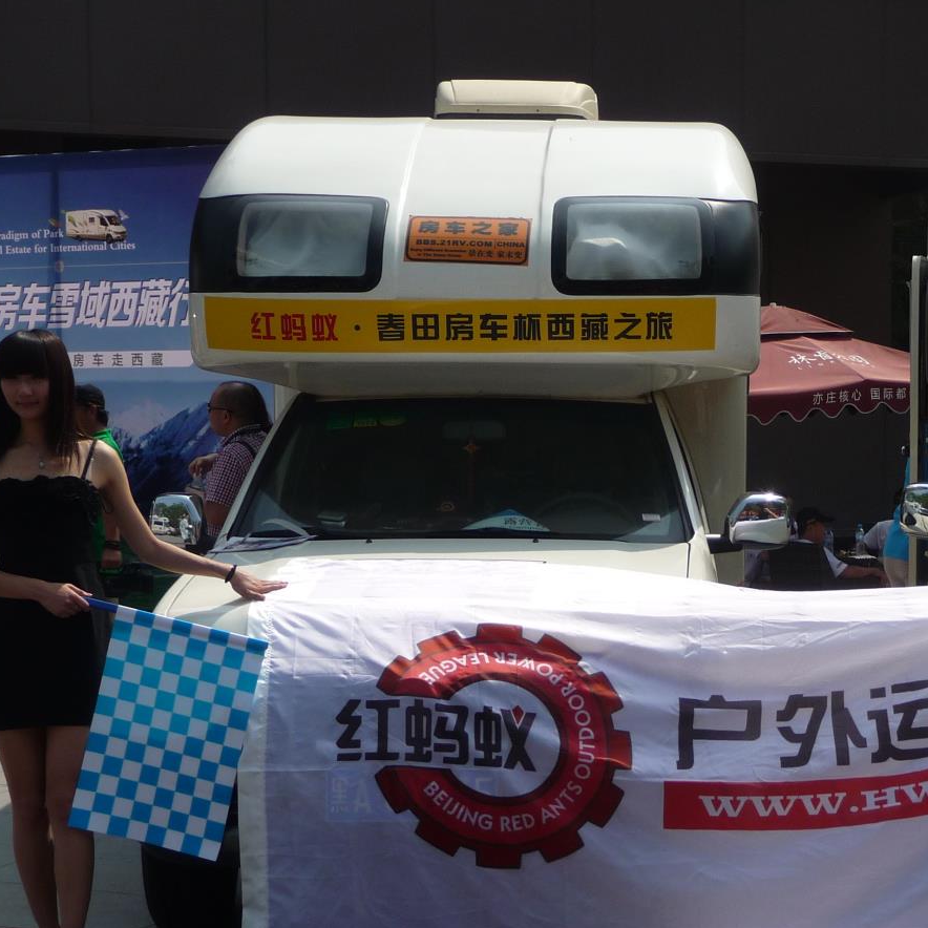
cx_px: 778
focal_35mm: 72
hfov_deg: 23.5
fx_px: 2184
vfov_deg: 23.9
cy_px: 605
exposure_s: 1/800
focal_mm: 7.6
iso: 100
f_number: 4.1
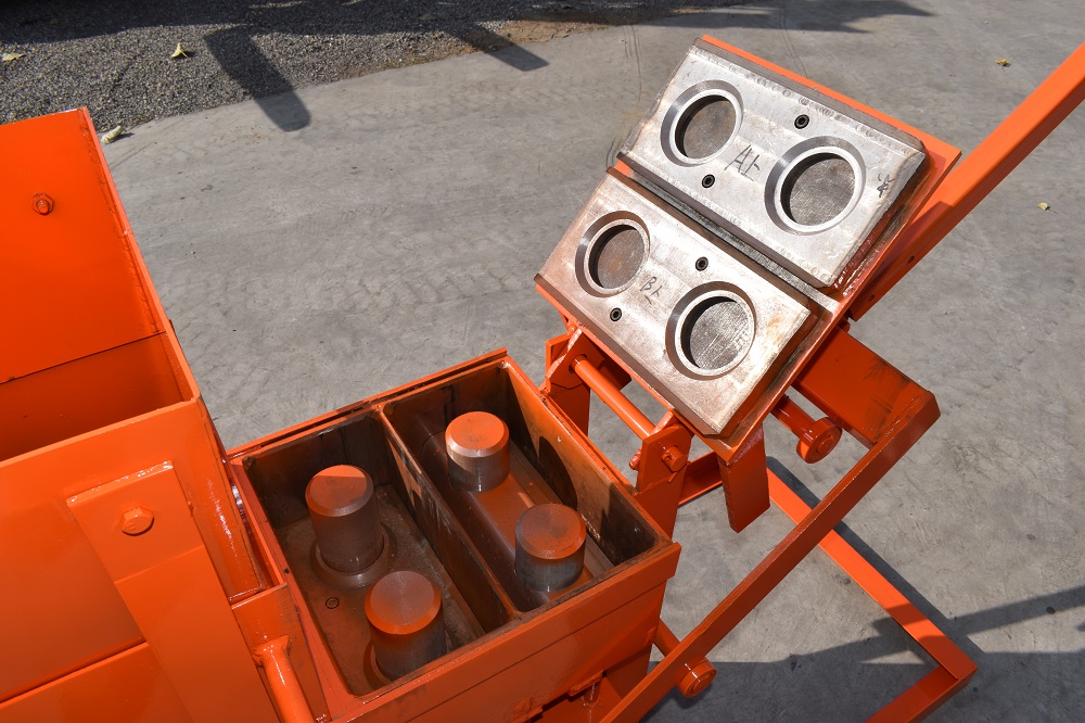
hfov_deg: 67.4
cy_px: 362
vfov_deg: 47.9
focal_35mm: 27
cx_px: 542
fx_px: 813
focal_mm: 18
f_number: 13
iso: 100
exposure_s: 1/200
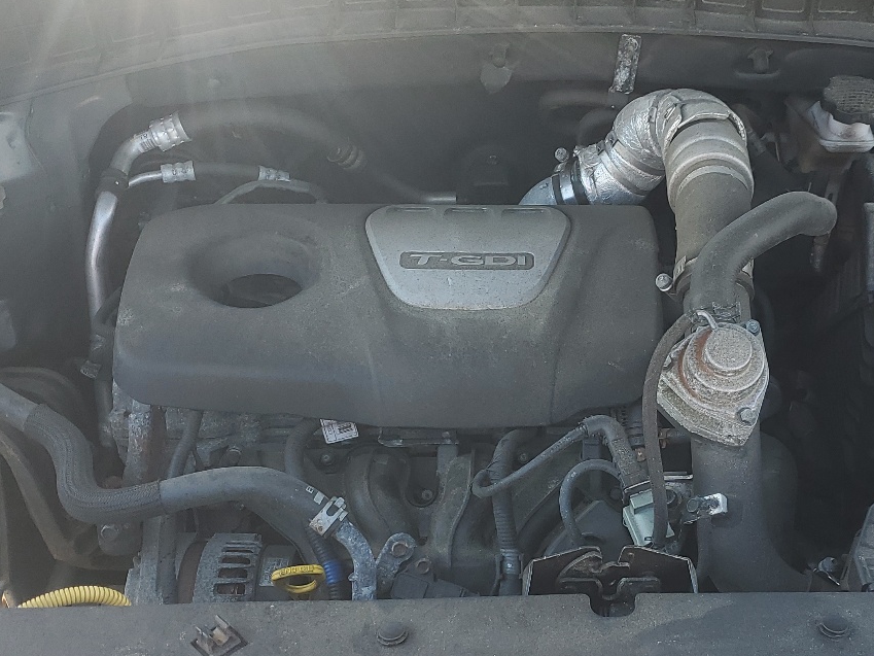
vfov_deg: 29.2
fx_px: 1237
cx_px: 592
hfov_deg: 38.4
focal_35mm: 49
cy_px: 496
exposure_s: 1/278
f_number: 1.5
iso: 50
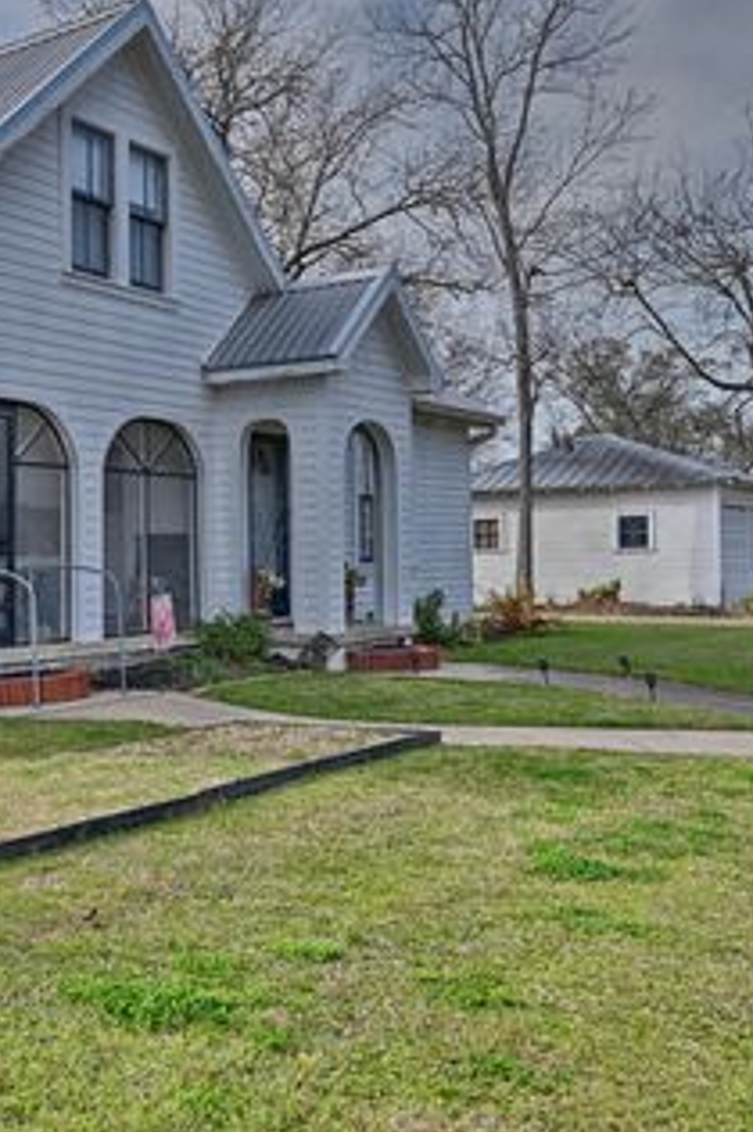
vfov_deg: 50.7
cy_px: 564
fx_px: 1195
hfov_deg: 31.9
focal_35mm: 38
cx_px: -22
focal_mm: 24
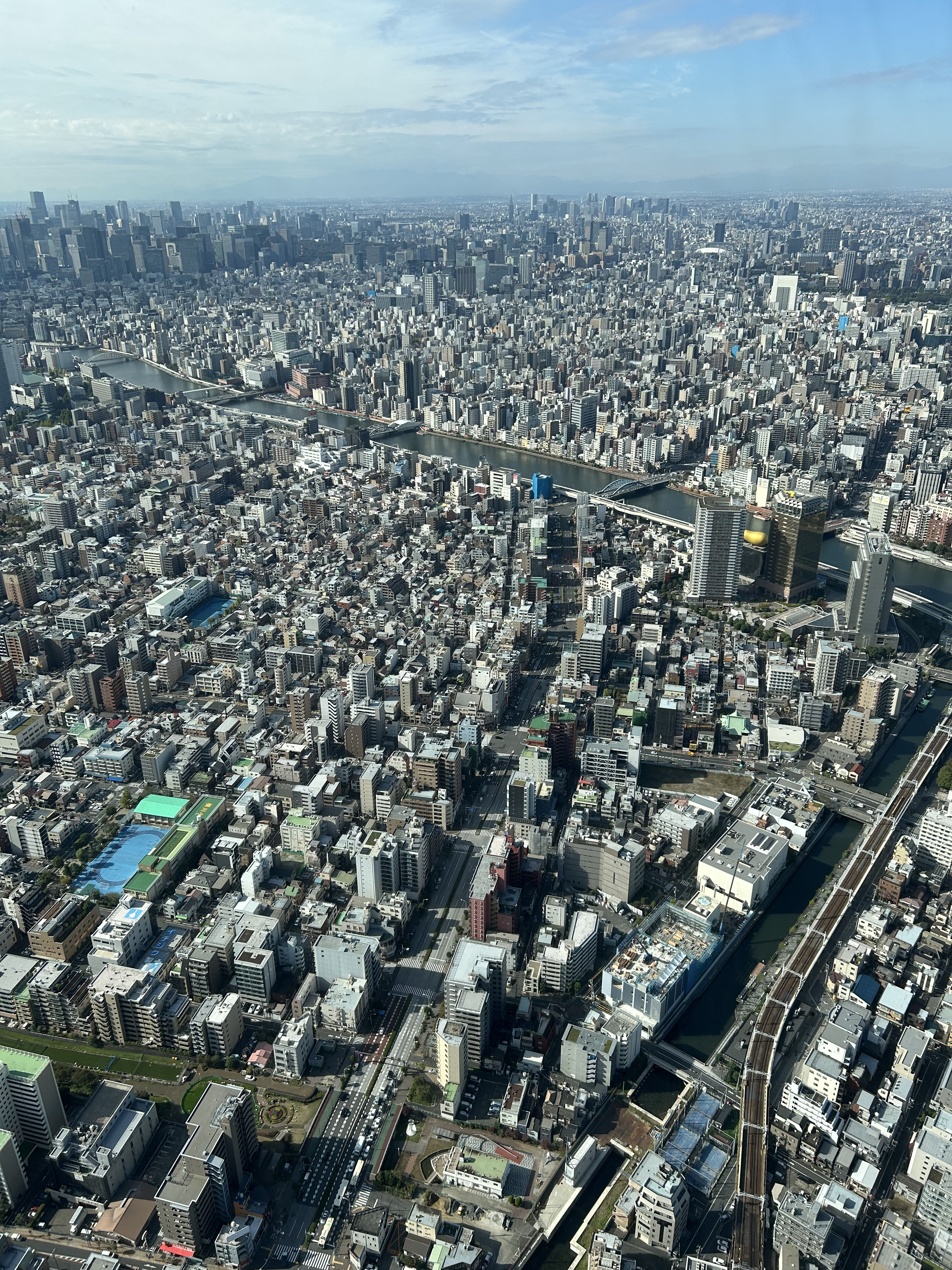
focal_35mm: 26
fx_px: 953
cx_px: 476
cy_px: 635
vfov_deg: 67.3
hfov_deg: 53.1
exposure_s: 1/2841
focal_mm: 5.7
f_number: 1.5
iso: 50
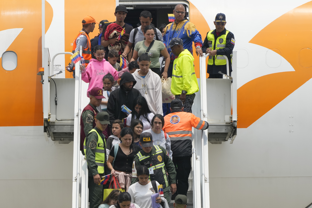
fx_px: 3397
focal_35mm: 392
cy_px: 124
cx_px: 145
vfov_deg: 3.5
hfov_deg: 5.3
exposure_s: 1/800
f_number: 13
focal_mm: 294
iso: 500
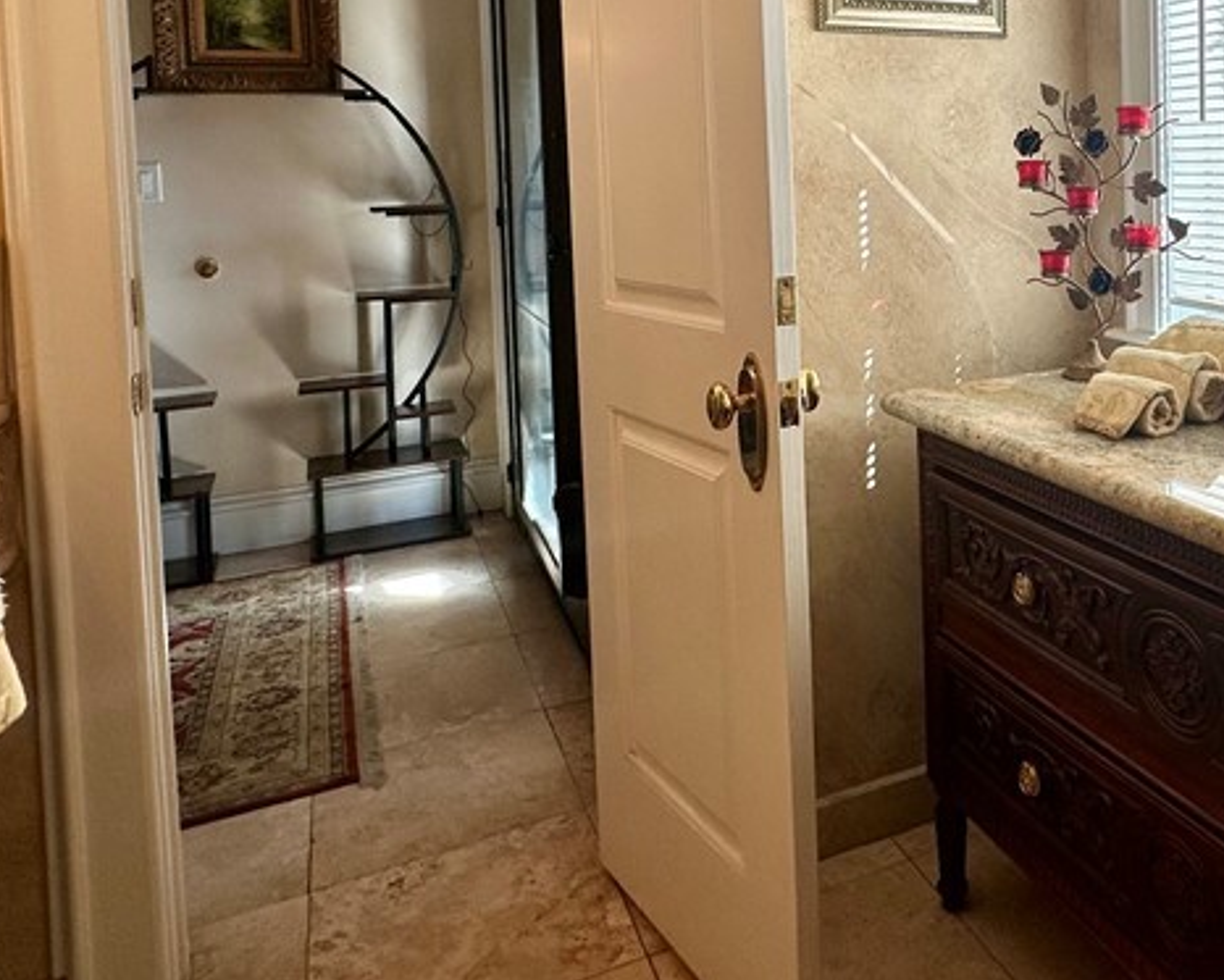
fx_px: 1087
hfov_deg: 55.7
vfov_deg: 46.2
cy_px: 208
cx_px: 930
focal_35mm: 30
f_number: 2.2
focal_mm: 2.22
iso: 40
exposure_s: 1/120
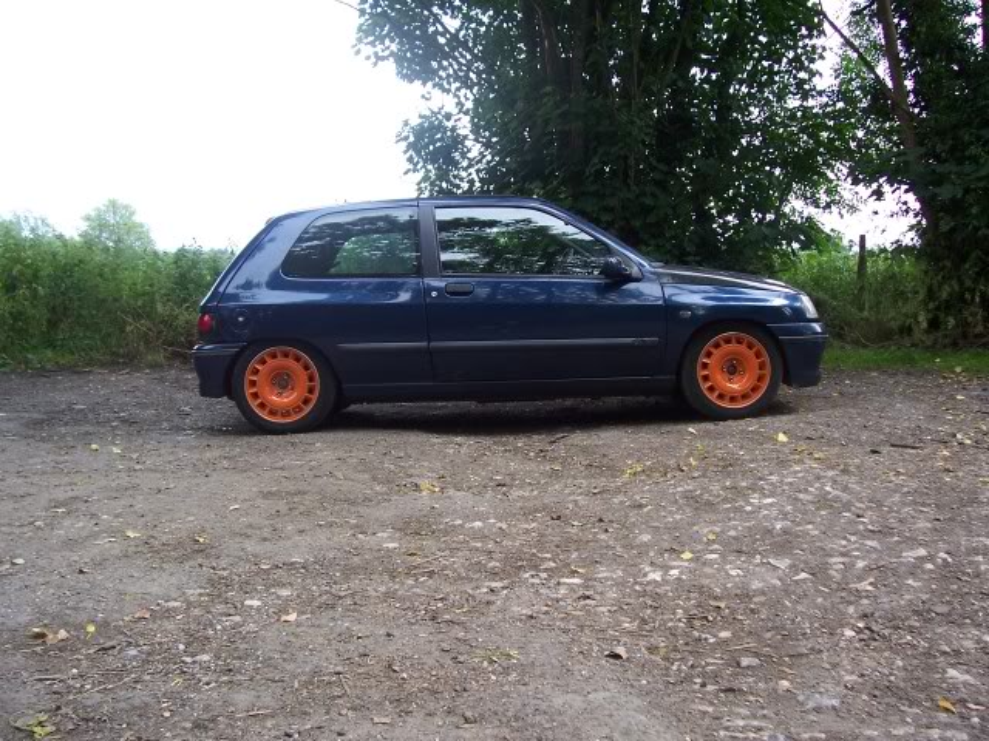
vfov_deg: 41.8
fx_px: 971
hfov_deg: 54.0
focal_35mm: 34
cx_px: 494
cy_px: 370
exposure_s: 1/250
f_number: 2.7
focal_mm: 5.6
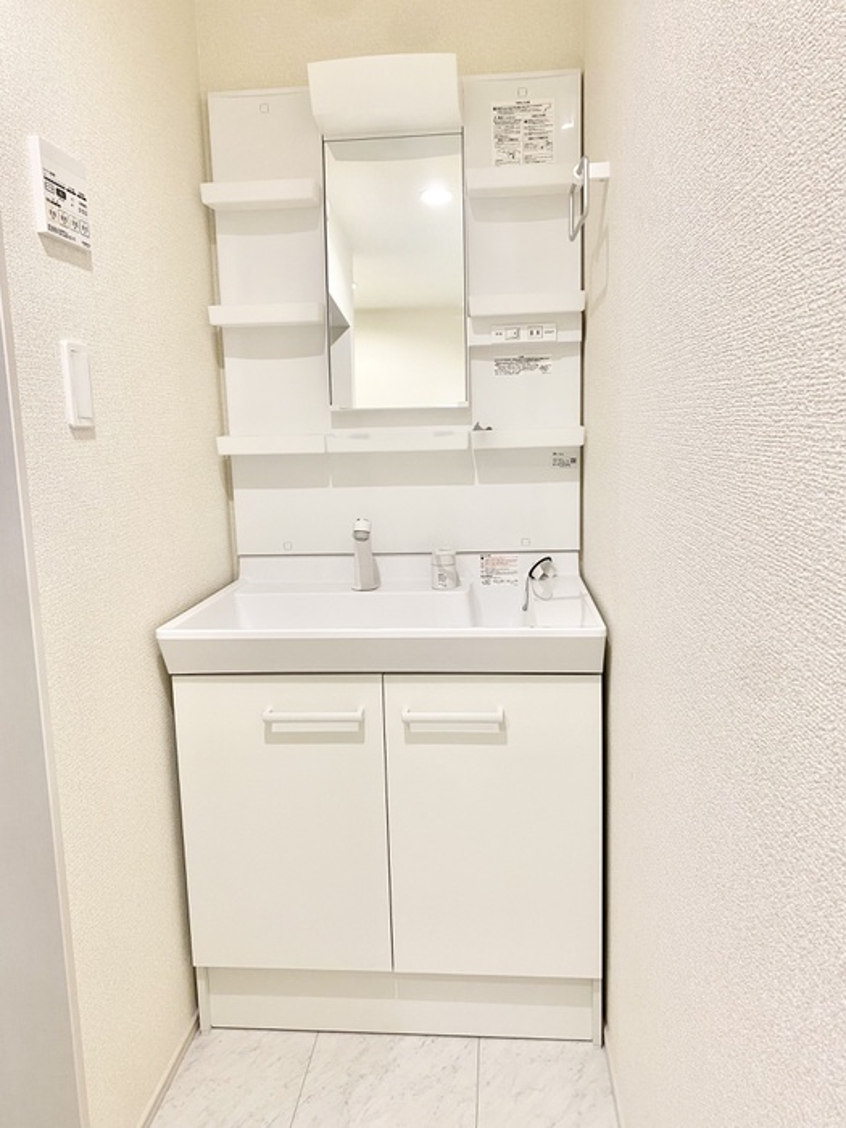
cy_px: 564
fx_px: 847
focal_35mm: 26
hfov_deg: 53.1
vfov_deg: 67.3
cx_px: 423
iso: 80
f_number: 1.8
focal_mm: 4.25
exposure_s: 1/50
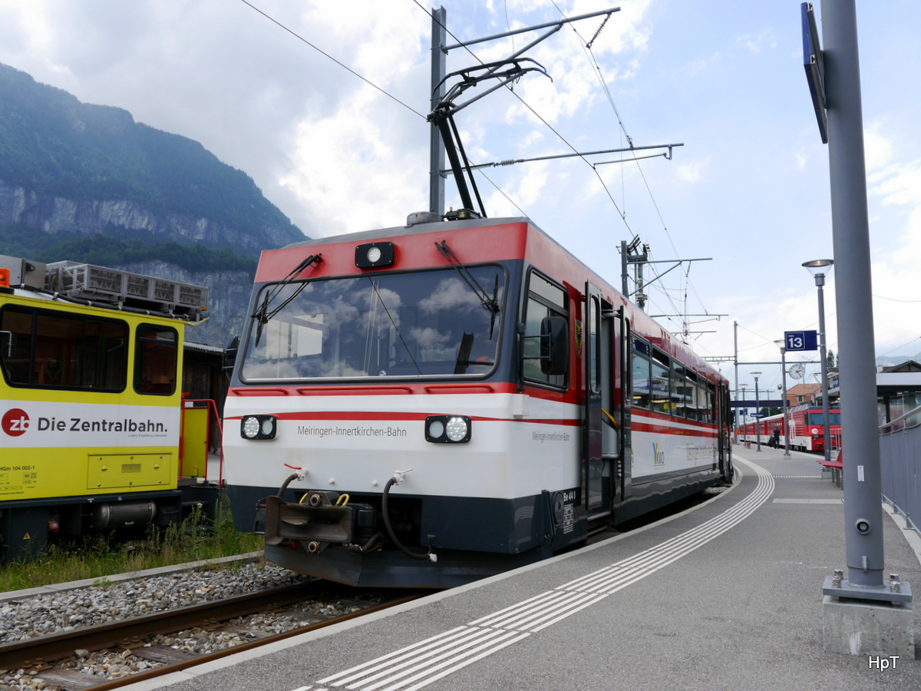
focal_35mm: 28
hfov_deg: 63.4
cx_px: 460
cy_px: 346
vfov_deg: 49.7
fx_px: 745
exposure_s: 1/400
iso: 160
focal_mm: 14
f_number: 6.3
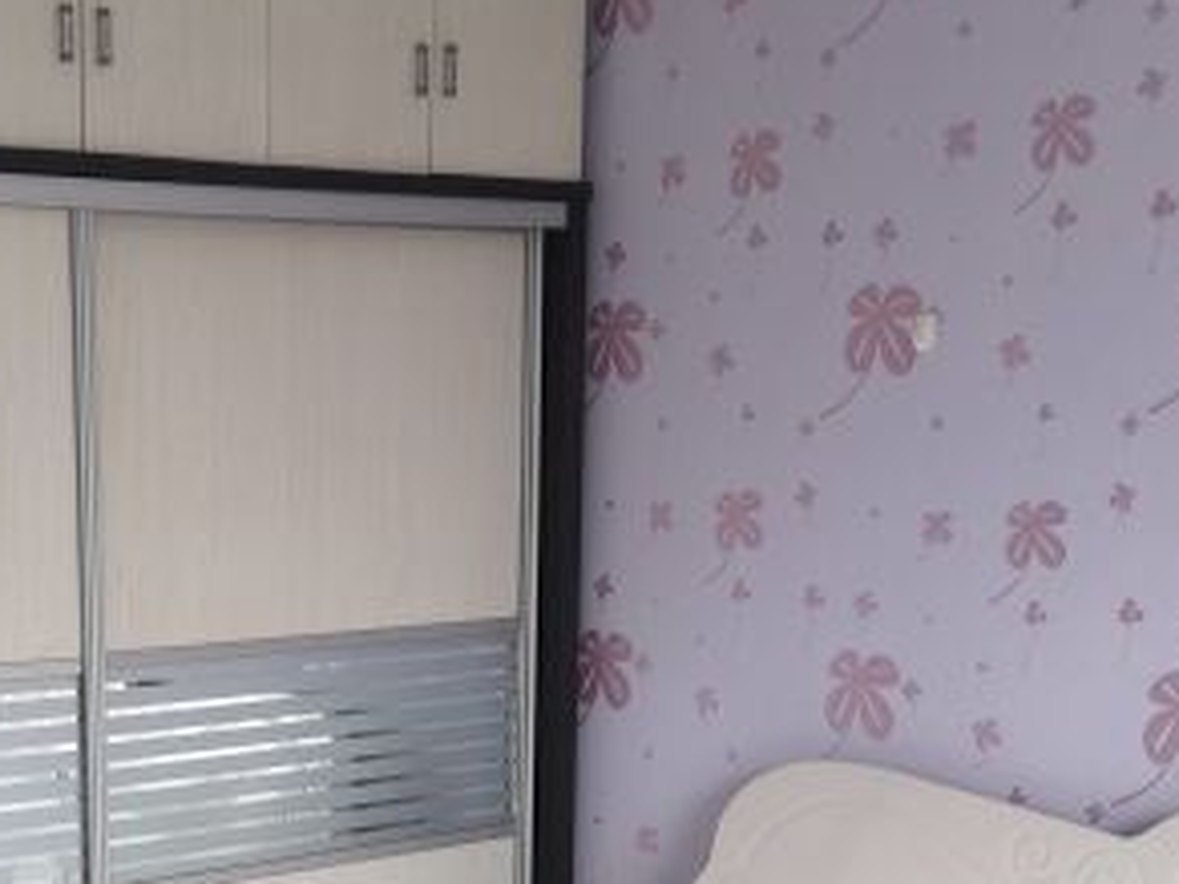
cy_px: 969
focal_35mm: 74
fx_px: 2520
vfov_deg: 19.1
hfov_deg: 25.8
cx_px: 206
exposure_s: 1/50
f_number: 2.2
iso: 64
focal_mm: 3.81
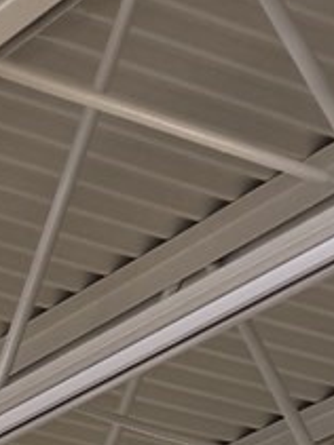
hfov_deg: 7.4
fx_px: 2254
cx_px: -691
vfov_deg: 8.5
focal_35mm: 175
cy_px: 1510
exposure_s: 1/122
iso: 64
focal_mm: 6.76
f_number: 1.78
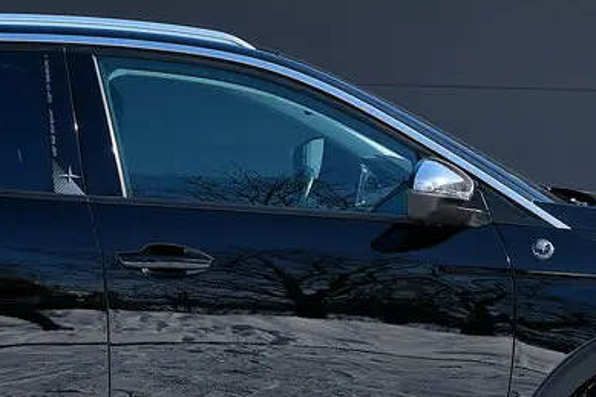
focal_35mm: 131
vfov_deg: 10.4
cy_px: 307
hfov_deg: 15.6
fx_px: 2168
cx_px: 136
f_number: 8
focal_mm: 30.2
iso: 320
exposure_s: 1/280
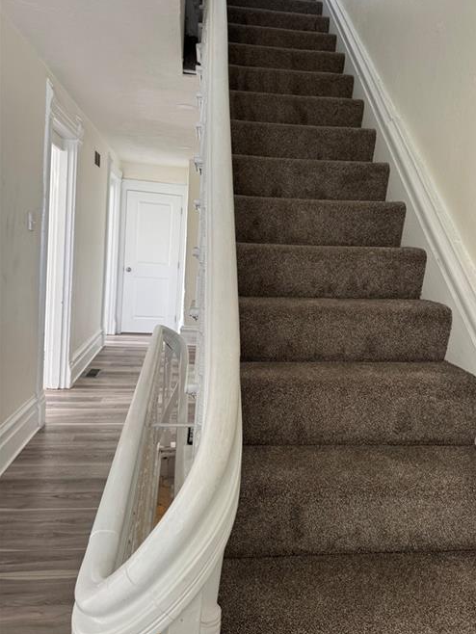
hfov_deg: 49.6
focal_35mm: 28
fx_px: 513
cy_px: 291
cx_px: 277
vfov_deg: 63.3
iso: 200
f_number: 1.78
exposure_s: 1/62
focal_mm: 6.76
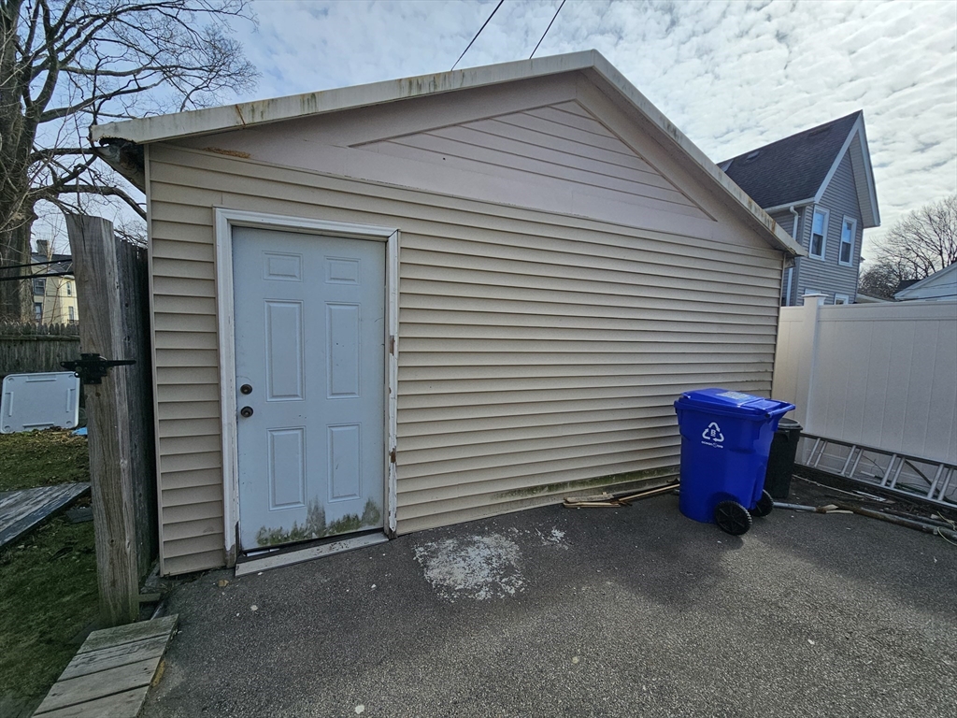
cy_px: 359
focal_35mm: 13
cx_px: 478
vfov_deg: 89.9
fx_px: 359
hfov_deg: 106.2
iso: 50
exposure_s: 1/2708
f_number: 2.2
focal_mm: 2.2
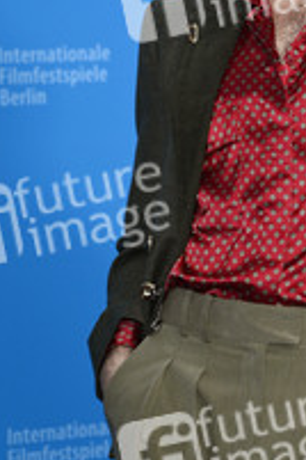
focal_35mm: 223
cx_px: 301
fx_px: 2843
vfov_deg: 9.2
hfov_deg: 6.1
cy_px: 103
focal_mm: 112
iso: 1250
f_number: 5.6
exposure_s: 1/250
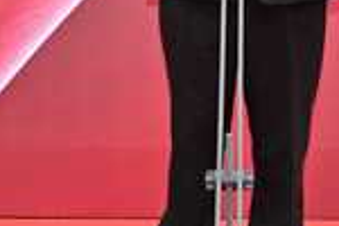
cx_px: 251
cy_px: -342
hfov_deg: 9.1
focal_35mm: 226
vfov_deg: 5.8
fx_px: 2128
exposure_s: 1/200
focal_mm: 33
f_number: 6.3
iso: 1250
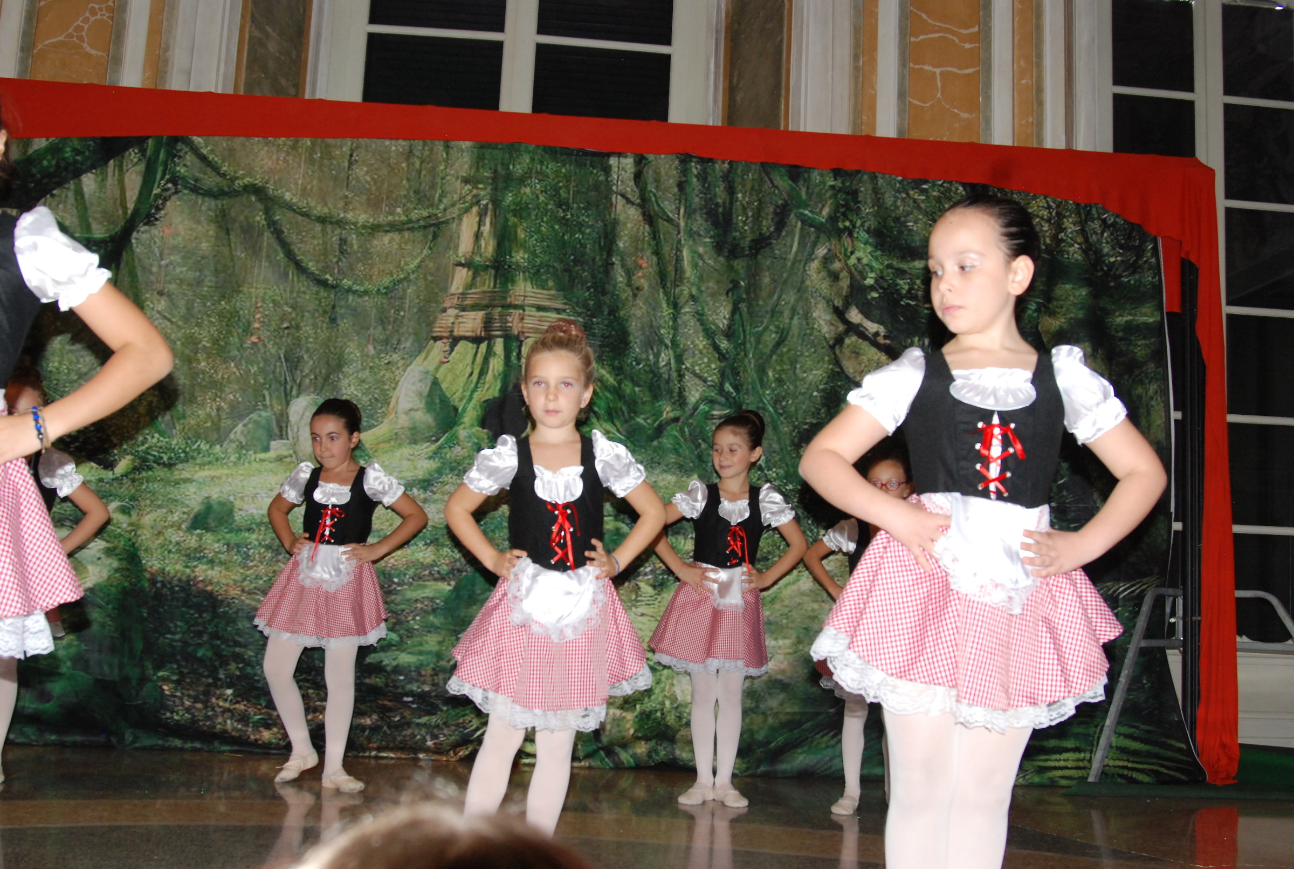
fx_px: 1297
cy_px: 434
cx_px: 647
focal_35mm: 36
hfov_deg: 53.0
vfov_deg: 37.0
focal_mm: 24
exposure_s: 1/60
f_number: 5.6
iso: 800
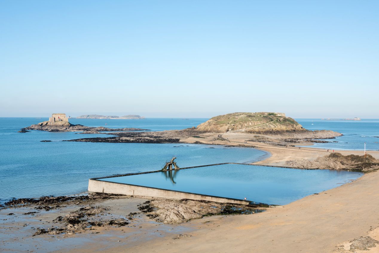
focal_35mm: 45
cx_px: 190
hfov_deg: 43.6
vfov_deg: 29.9
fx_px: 474
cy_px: 126
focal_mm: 45
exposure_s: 1/100
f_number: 16
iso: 200
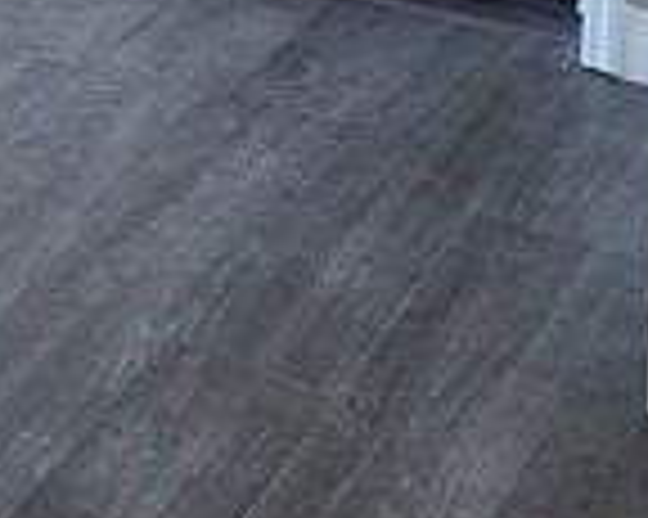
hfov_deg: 19.3
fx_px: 1725
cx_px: -238
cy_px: -288
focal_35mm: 90
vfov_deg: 15.6
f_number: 2.2
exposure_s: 1/60
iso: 200
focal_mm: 1.74
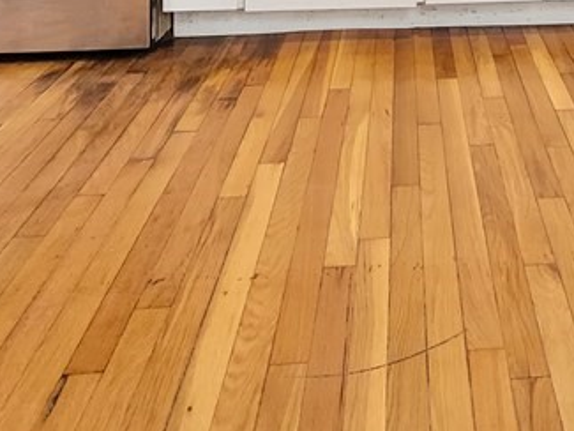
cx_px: 440
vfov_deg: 25.5
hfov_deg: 44.1
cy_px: -230
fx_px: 680
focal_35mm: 41
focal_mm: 1.74
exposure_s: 1/40
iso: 400
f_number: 2.2
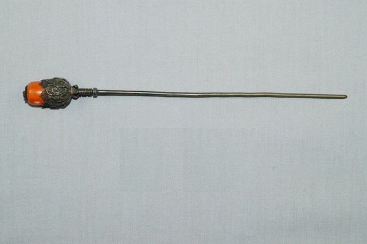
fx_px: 855
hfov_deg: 24.2
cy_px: 122
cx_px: 184
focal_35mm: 84
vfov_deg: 16.2
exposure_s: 1/60
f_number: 9
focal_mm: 56
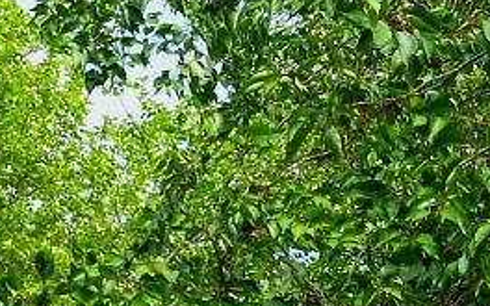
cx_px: 390
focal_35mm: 193
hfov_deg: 10.8
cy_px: 690
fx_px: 2577
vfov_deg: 6.5
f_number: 5
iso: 100
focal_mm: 8.5
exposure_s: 1/250
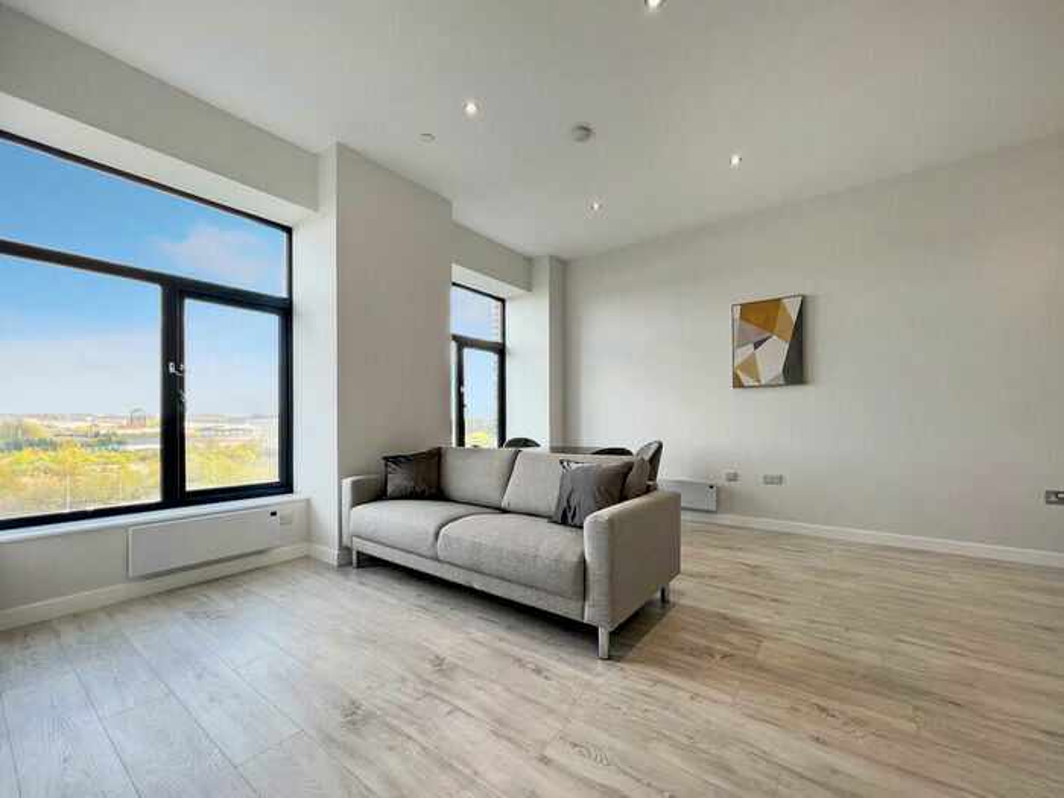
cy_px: 399
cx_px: 532
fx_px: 400
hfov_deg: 106.2
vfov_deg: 89.9
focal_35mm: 13
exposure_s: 1/112
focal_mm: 1.57
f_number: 1.8
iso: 32
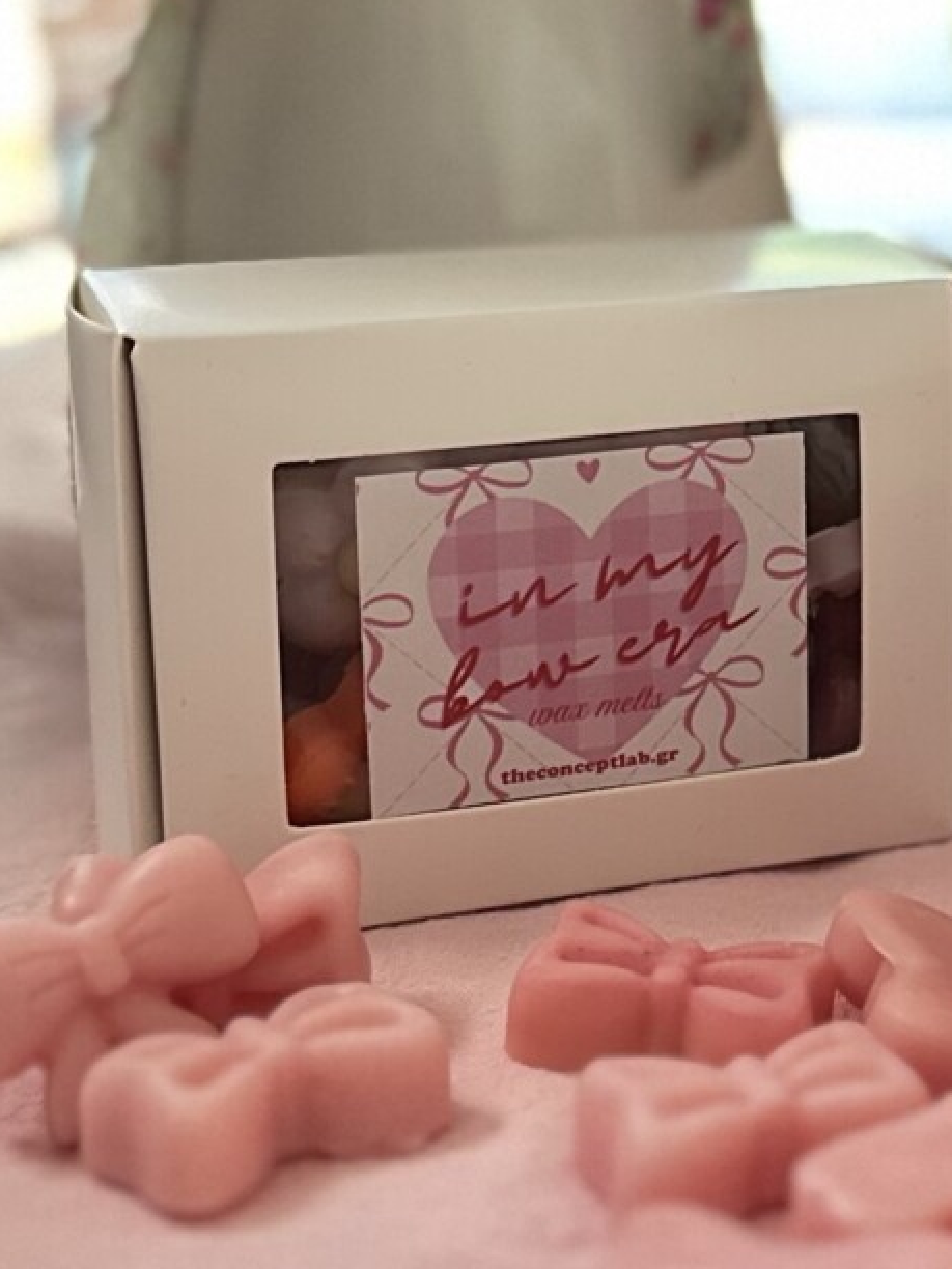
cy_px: 477
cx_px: 889
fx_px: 1870
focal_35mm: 51
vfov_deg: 37.3
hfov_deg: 27.4
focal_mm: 6.86
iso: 1000
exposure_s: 1/25
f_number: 1.78
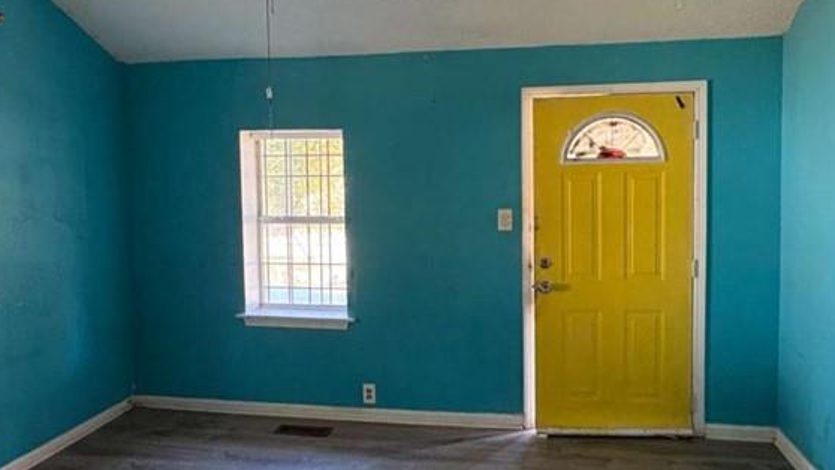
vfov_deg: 41.5
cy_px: 220
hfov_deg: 67.9
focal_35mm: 28
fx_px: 620
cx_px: 435
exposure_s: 1/60
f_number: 2.2
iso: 500
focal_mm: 2.22
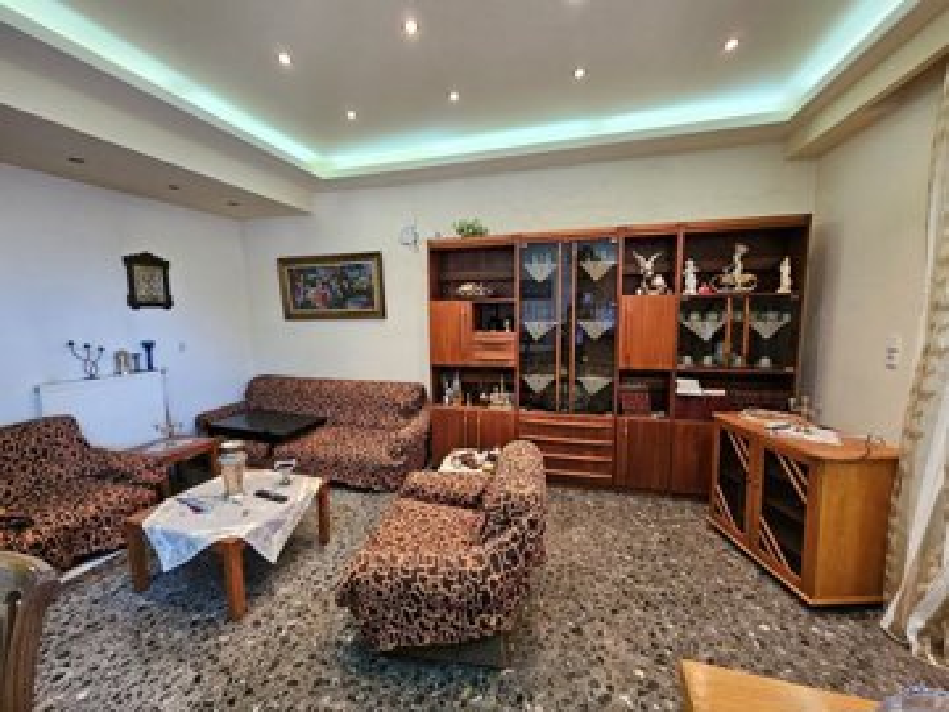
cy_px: 356
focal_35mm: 13
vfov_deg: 89.9
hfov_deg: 106.2
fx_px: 356
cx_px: 474
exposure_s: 1/50
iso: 400
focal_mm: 2.2
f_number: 2.2
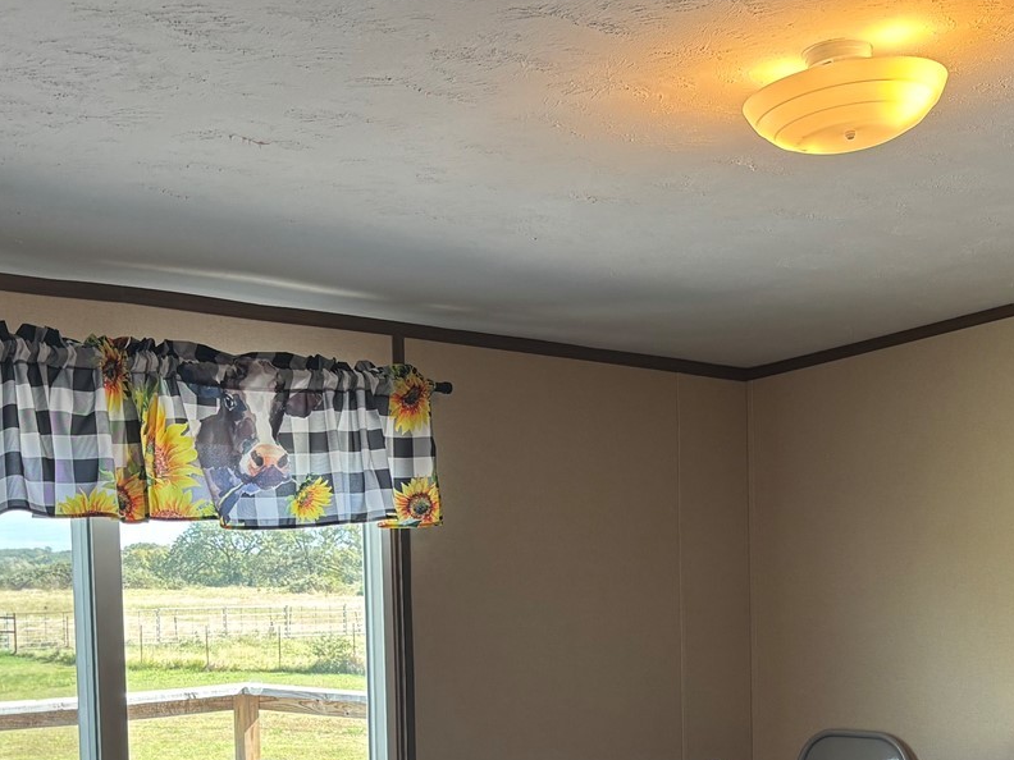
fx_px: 1845
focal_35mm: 63
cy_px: 697
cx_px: 671
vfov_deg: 22.7
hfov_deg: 30.5
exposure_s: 1/120
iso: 50
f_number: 1.6
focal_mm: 5.96
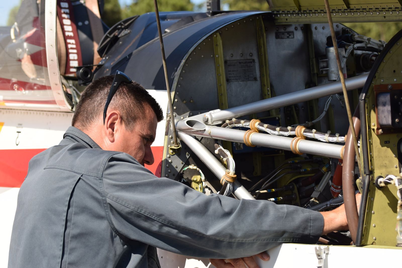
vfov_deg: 13.0
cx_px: 201
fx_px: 1173
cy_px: 134
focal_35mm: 105
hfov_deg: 19.5
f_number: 5.6
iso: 100
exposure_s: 1/500
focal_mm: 70
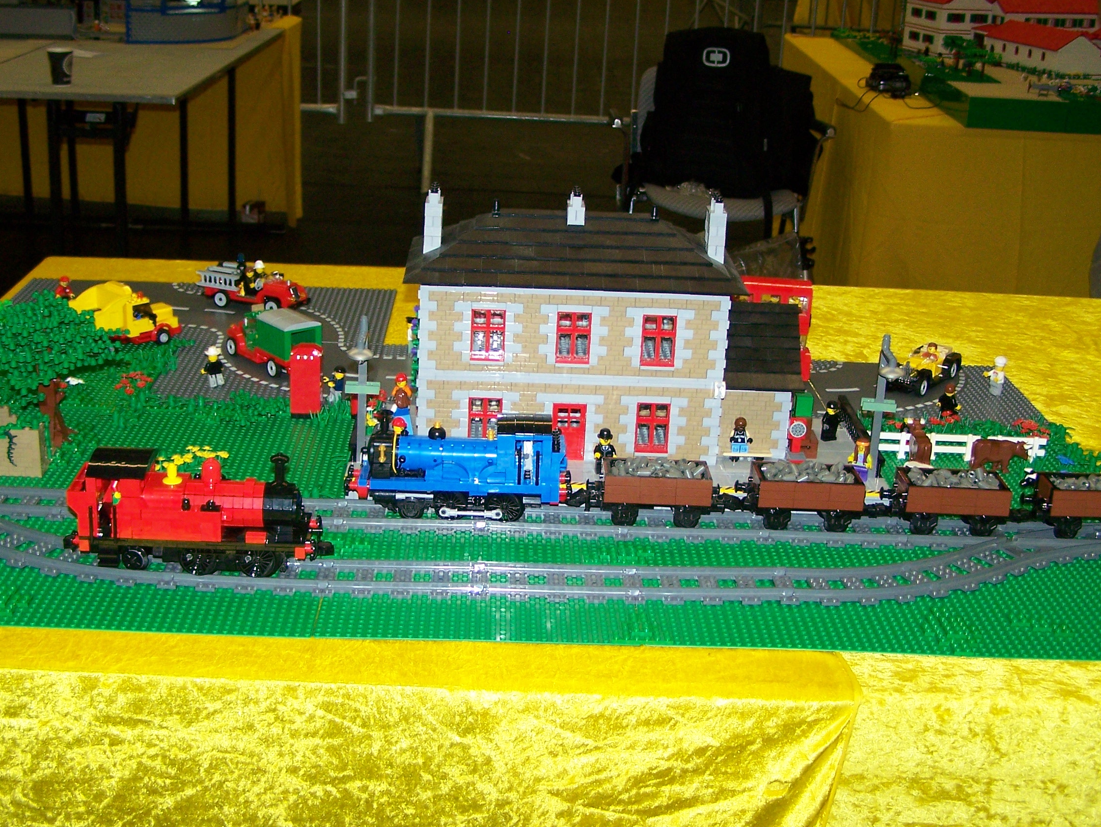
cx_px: 544
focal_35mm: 48
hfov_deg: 39.6
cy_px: 431
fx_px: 1528
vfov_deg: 30.3
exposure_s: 1/60
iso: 160
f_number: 2.8
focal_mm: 6.3
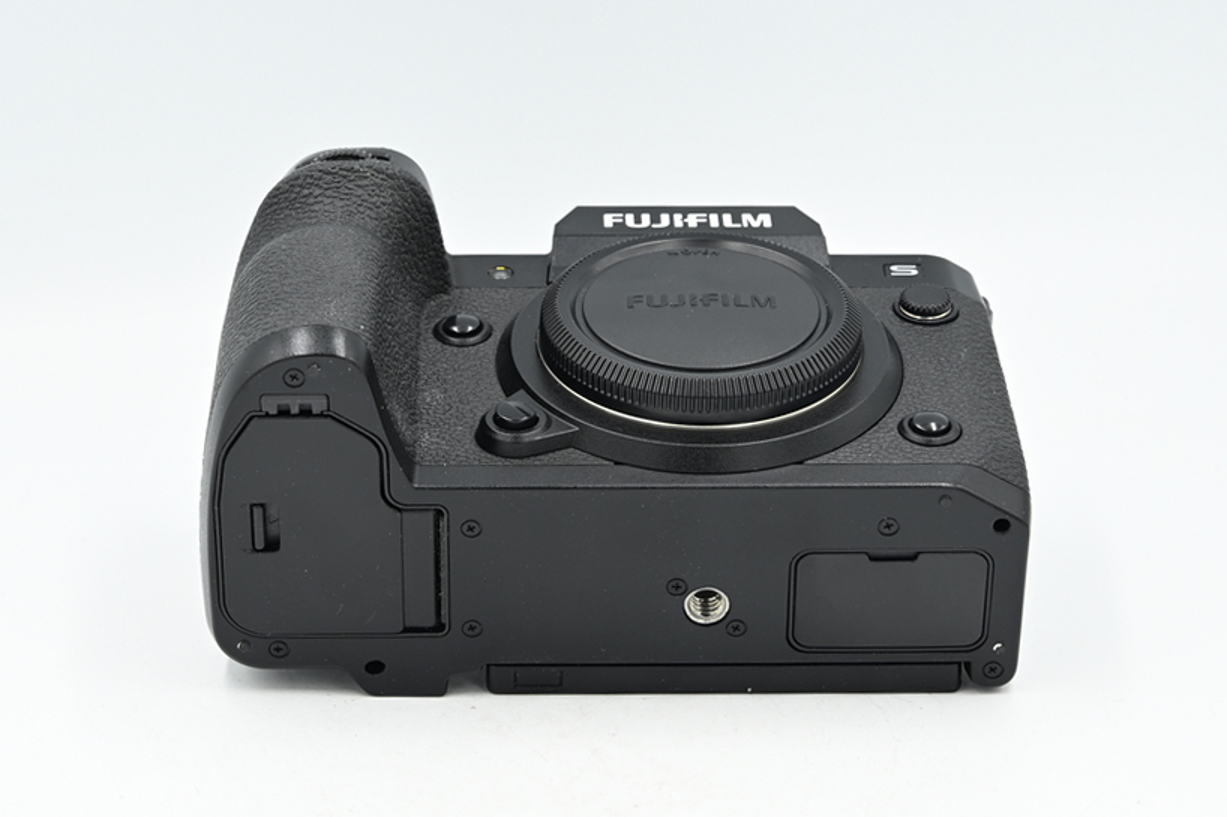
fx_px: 2556
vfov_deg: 18.2
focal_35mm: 75
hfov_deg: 27.0
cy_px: 408
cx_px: 614
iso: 200
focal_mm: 75
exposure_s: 1/20
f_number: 14
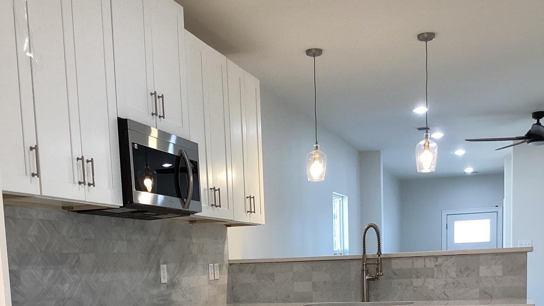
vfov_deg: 24.1
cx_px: 275
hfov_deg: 44.6
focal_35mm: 46
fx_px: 664
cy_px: 344
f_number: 2.4
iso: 80
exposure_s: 1/60
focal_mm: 3.3
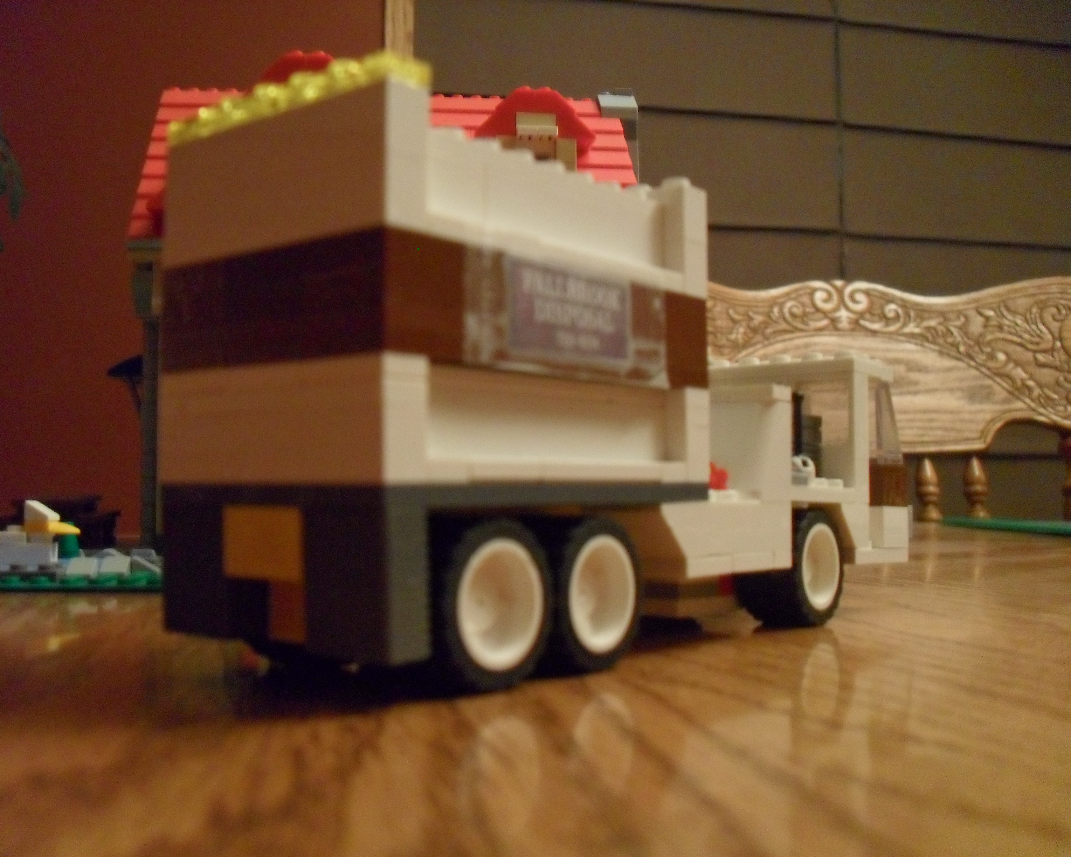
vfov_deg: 40.1
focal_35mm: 37
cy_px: 433
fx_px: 1173
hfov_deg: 49.1
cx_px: 513
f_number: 2.8
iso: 400
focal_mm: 6.2
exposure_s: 1/15
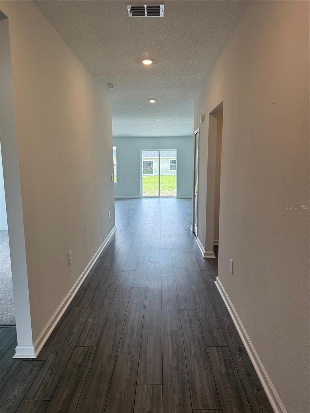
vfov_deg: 71.6
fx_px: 287
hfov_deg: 56.8
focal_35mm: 24
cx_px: 155
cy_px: 206
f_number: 1.78
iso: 160
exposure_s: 1/237
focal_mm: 6.76
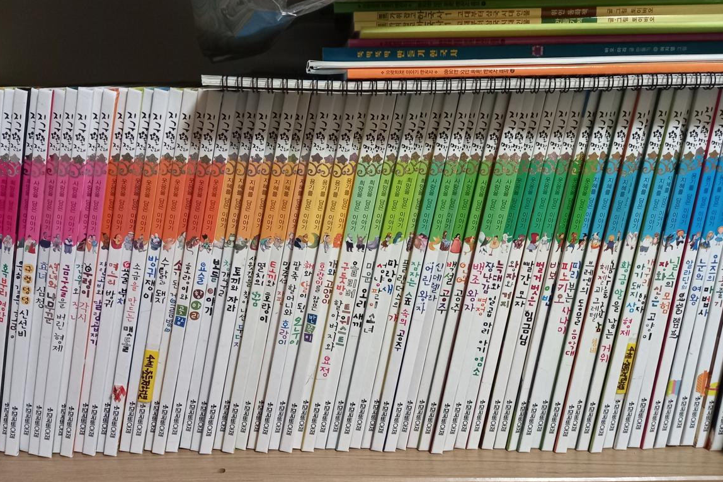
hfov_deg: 63.7
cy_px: 241
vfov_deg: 44.9
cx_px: 355
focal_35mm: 29
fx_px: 582
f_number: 2
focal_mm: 4.6
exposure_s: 1/24
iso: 400
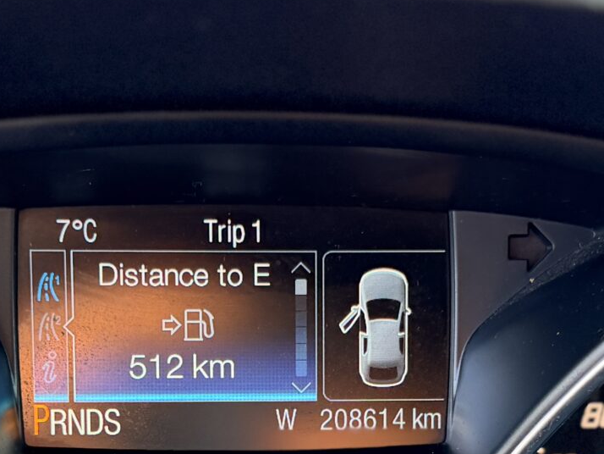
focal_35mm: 86
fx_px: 1501
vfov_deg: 16.6
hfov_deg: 22.7
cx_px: 286
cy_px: 516
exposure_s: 1/136
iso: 200
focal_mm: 6.76
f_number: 1.78
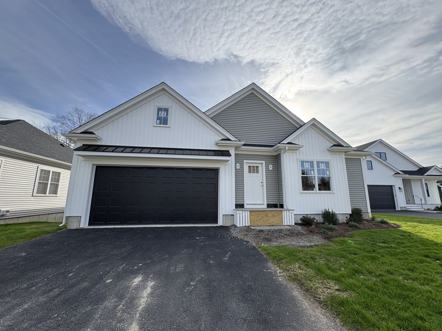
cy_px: 166
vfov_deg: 85.7
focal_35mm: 14
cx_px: 221
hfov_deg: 102.1
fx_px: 179
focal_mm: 2.22
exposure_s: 1/889
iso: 50
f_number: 2.2
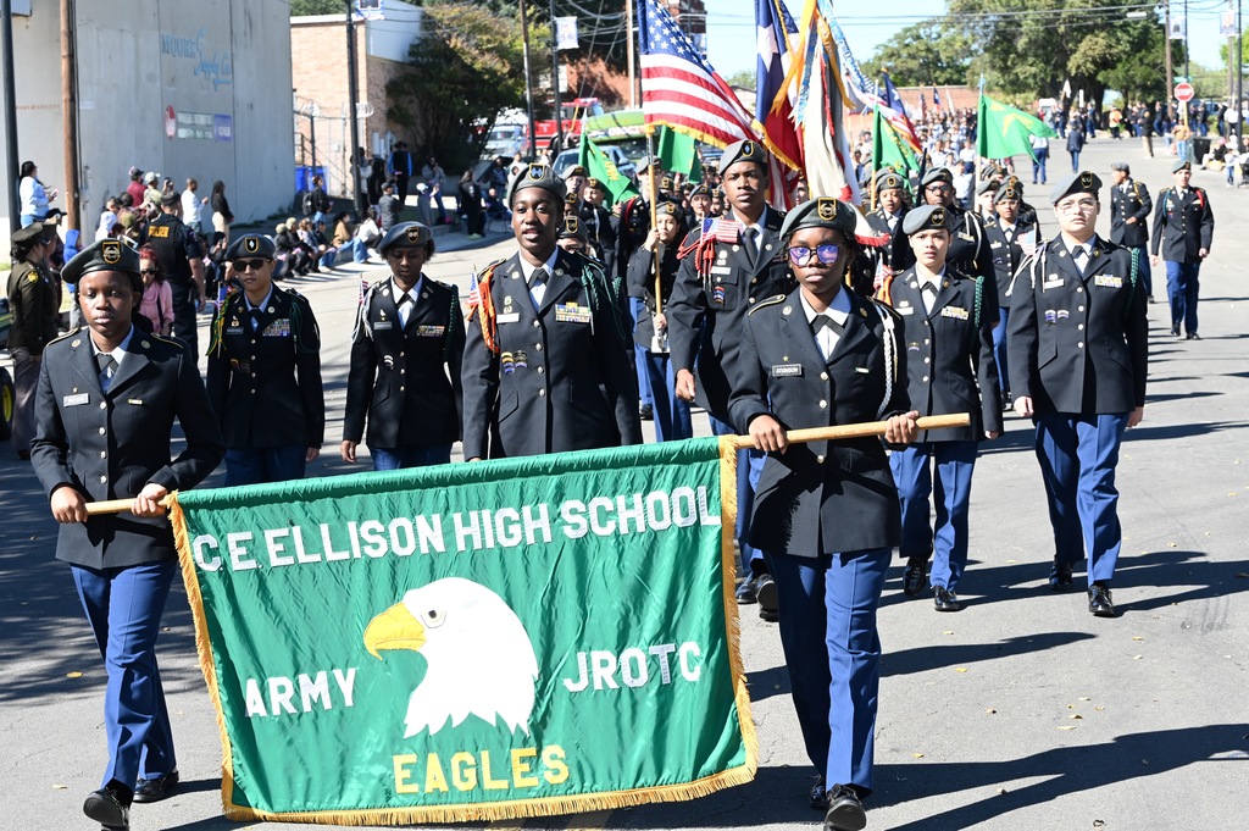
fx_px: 2427
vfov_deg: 19.4
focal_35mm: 70
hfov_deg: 28.9
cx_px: 624
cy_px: 416
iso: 800
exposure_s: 1/640
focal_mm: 70
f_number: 8
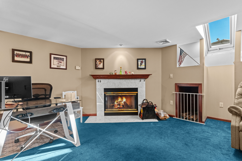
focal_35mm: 17
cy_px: 80
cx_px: 121
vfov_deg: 71.7
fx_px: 112
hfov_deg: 94.6
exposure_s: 1/4
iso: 2500
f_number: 11
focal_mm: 16.6
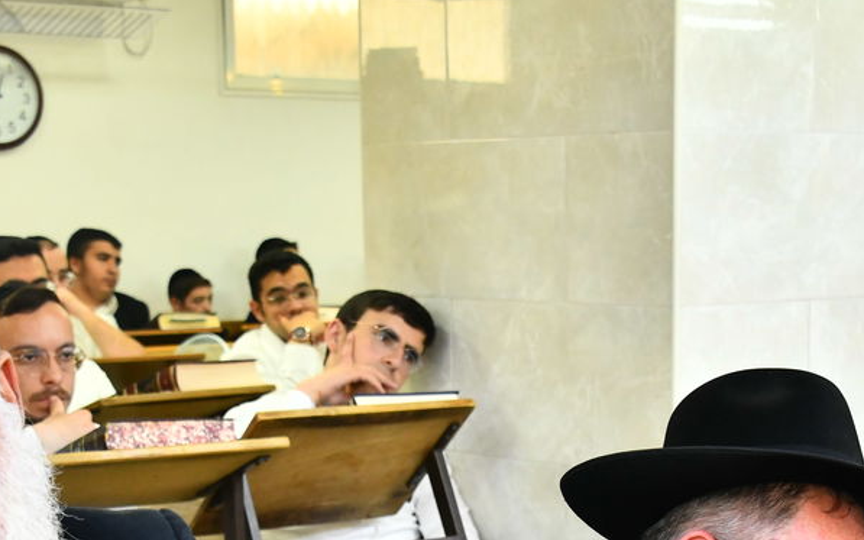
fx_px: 2025
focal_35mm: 86
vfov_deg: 14.8
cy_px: 603
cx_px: 514
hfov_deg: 24.1
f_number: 5.6
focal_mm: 36
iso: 2000
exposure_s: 1/125
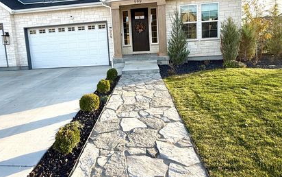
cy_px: 63
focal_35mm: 24
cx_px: 120
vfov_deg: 50.5
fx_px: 185
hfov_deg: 74.3
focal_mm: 2.22
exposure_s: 1/307
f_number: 2.2
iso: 50
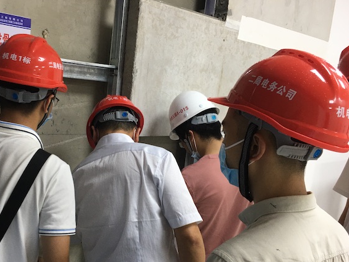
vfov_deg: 39.6
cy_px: 150
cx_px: 139
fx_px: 363
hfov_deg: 51.0
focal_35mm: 36
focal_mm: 4.15
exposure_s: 1/33
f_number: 2.2
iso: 50
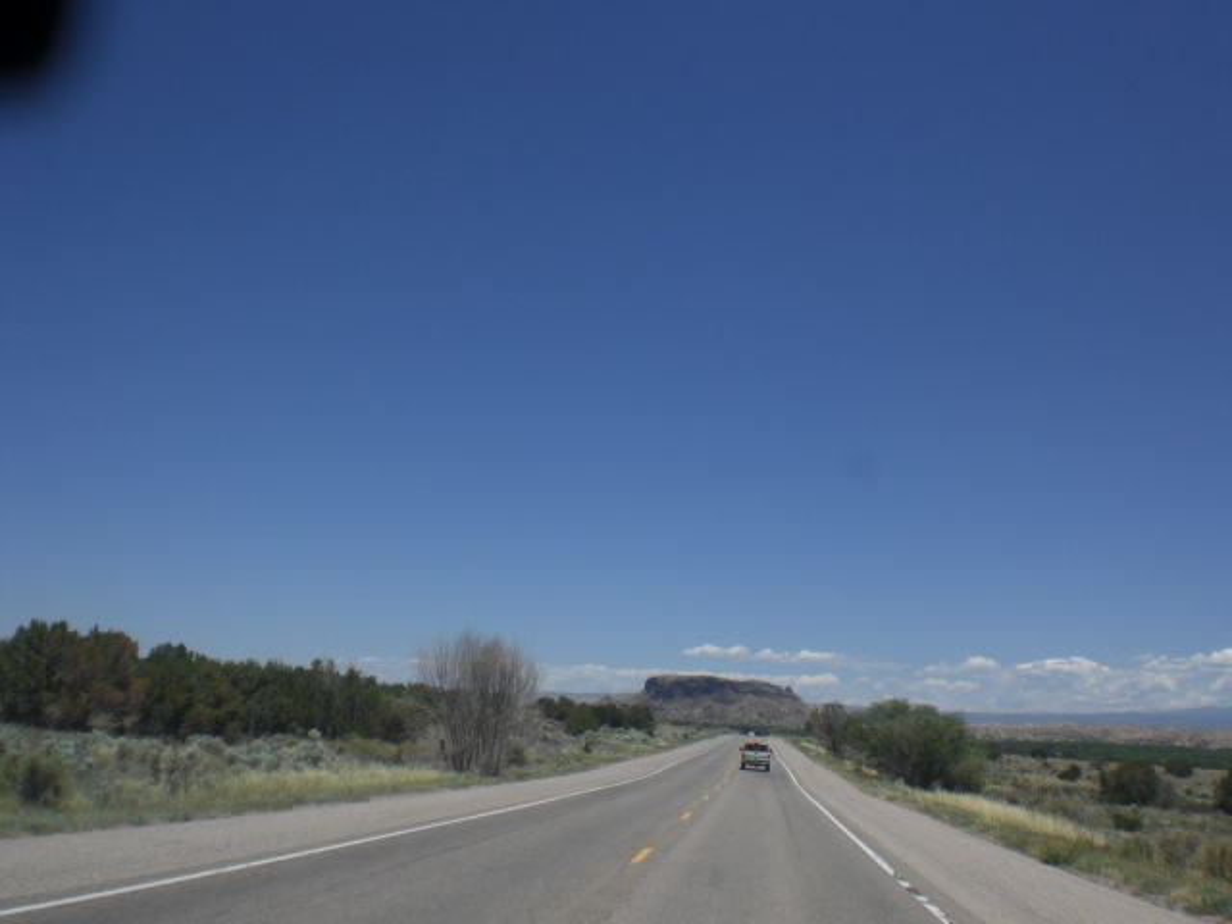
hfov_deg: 49.0
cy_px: 462
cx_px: 616
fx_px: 1352
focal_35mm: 38
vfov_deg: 37.7
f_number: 4.4
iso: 50
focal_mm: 6.3
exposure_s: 1/640
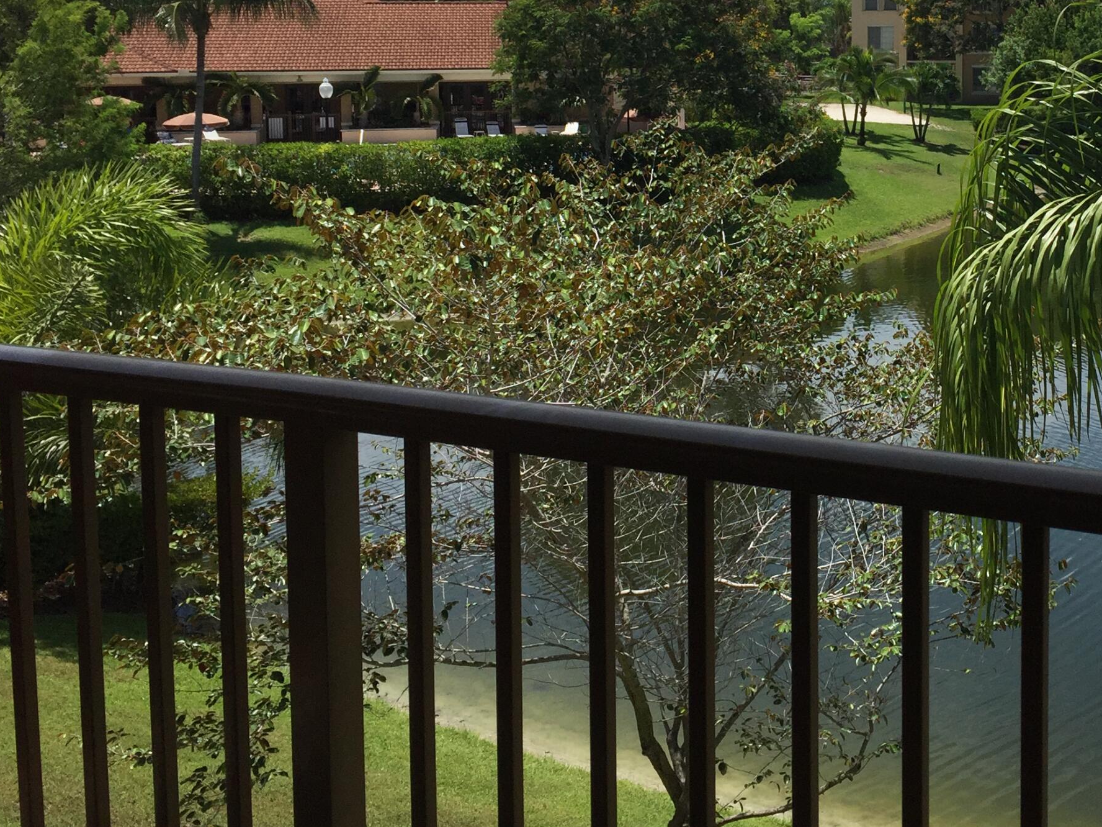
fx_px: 1560
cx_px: 835
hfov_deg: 37.9
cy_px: 152
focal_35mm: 49
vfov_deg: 28.9
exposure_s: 1/3597
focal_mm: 4.15
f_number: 2.2
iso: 32
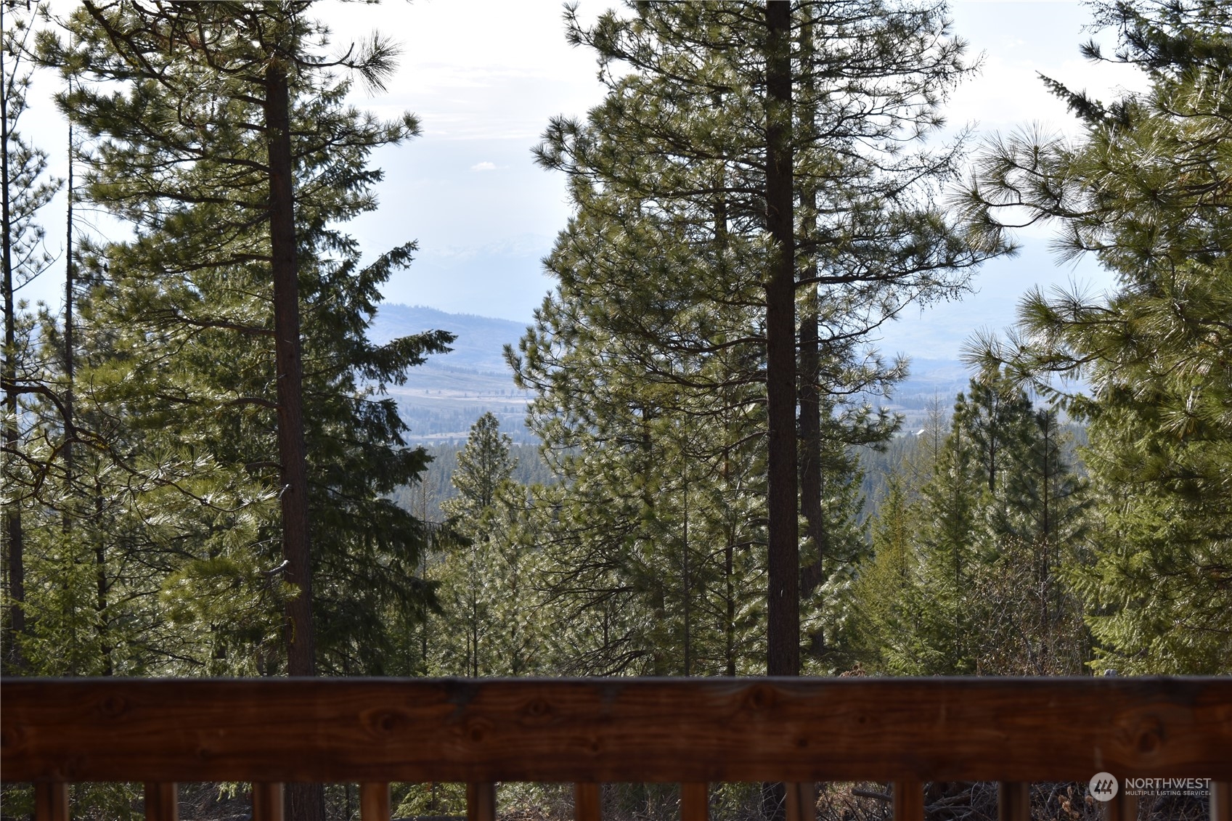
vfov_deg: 16.5
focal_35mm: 82
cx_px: 616
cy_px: 410
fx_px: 2823
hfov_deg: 24.6
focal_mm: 55
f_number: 8
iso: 100
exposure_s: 1/200
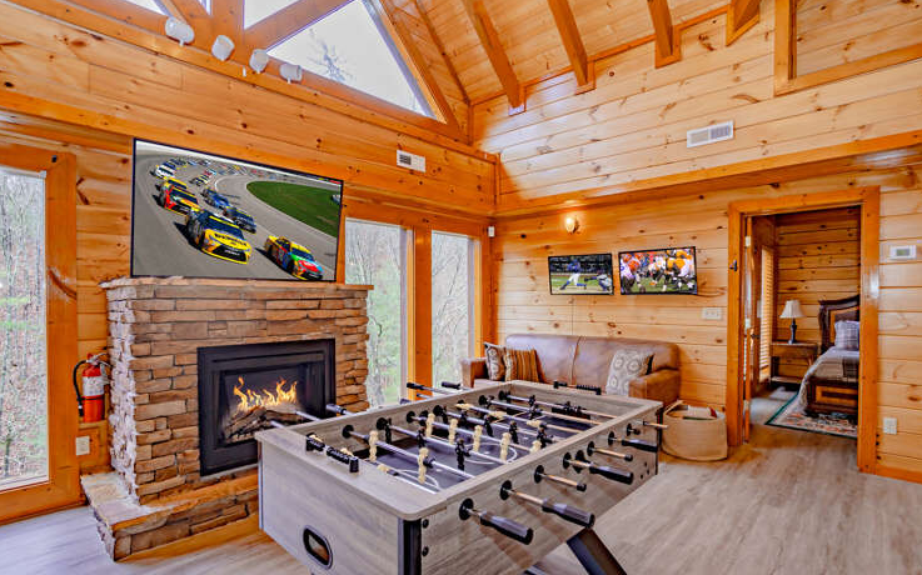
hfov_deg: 94.4
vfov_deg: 67.8
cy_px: 315
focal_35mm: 17
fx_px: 427
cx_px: 457
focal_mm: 16
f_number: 7.1
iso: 400
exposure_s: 1/80
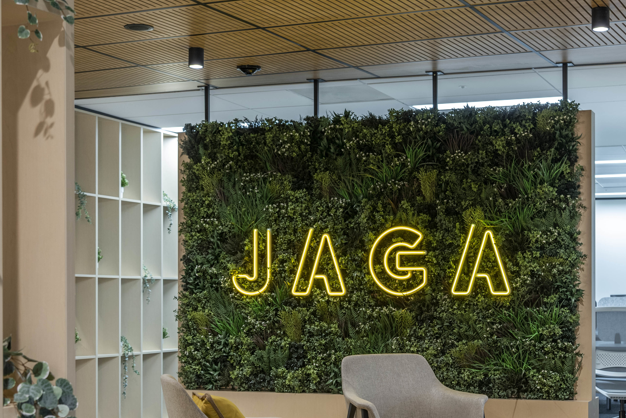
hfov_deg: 29.6
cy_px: 301
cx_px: 377
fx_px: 1183
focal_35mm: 68
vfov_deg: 19.9
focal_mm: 42
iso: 200
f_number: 5
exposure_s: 1/2.5
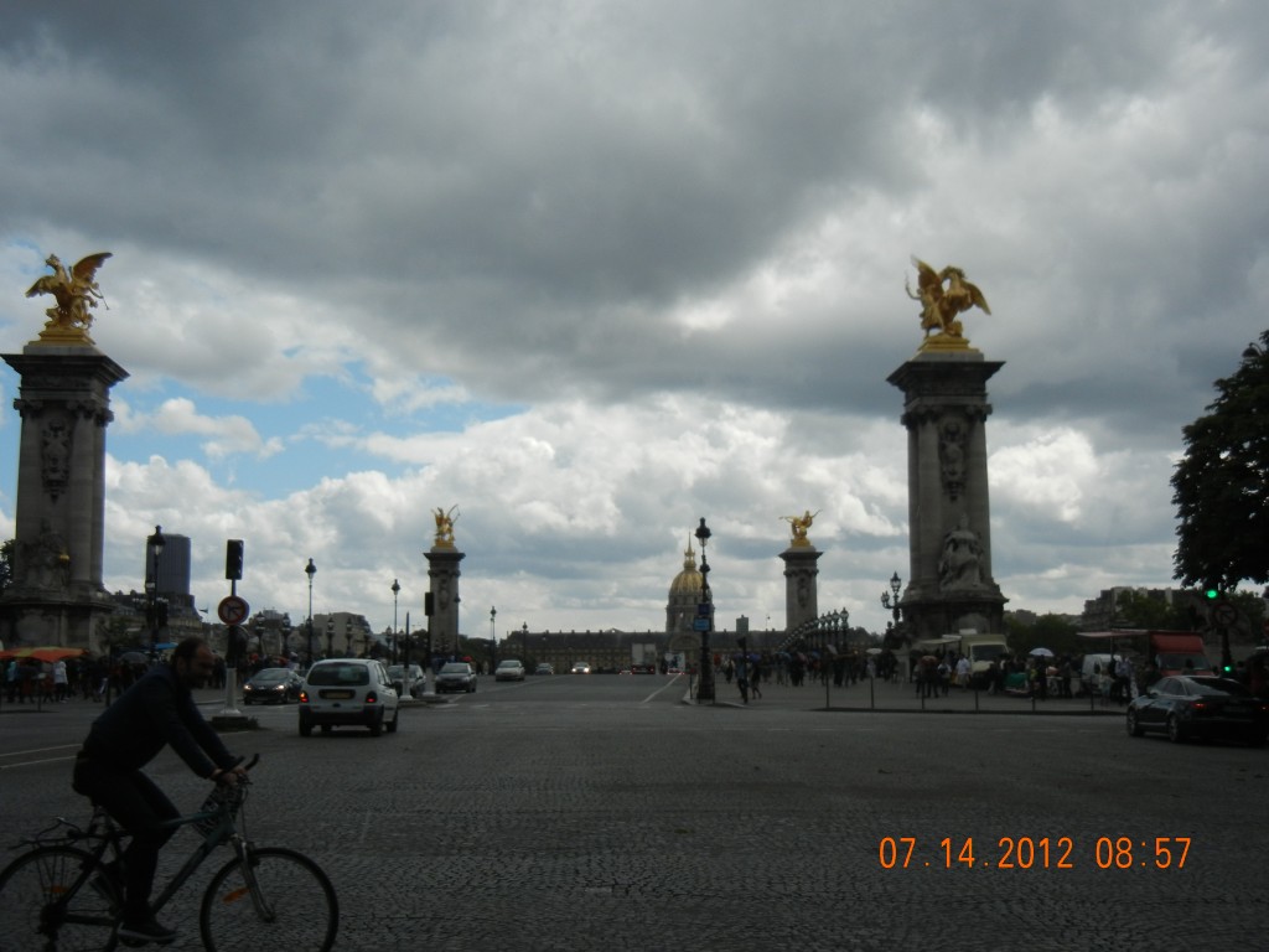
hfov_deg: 42.1
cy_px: 476
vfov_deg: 32.2
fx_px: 1650
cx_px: 634
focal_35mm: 45
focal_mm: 8.1
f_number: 7.6
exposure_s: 1/502
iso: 160
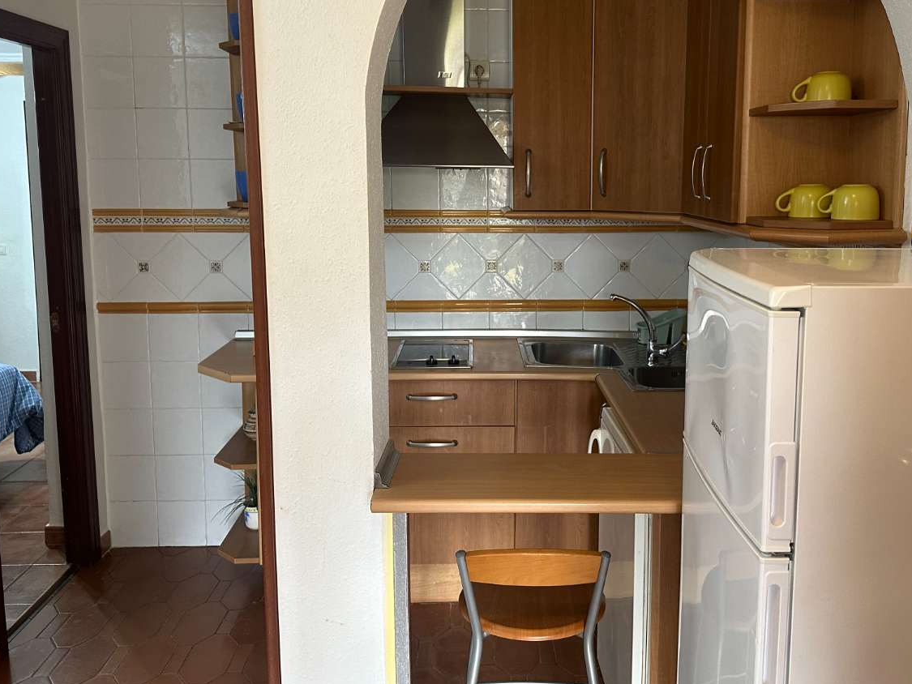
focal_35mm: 32
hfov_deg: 56.7
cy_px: 274
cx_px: 507
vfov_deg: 43.9
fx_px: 843
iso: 200
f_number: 1.78
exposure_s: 1/50
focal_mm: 6.86
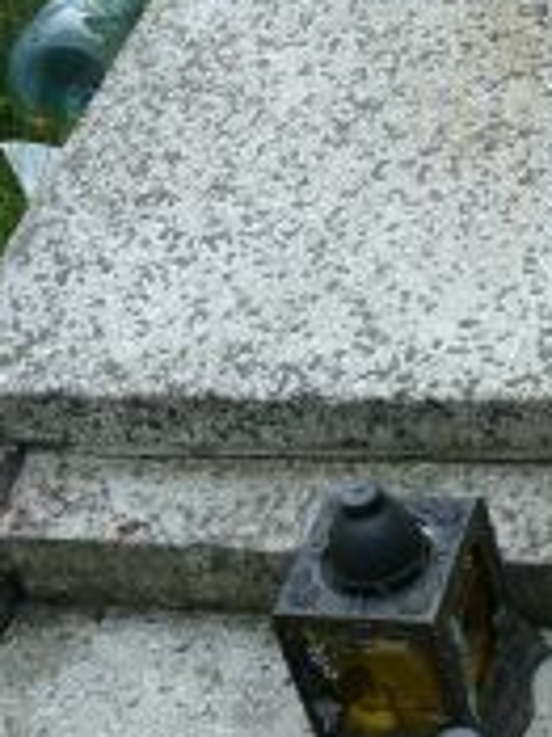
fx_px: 2044
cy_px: 8
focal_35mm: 96
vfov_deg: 19.9
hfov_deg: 14.9
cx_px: 657
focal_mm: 7.4
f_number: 4
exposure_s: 1/160
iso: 100
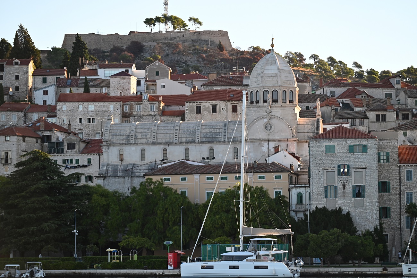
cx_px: 208
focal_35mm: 135
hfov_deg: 15.2
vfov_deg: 10.2
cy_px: 139
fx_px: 1564
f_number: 4.8
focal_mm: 135
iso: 220
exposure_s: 1/500
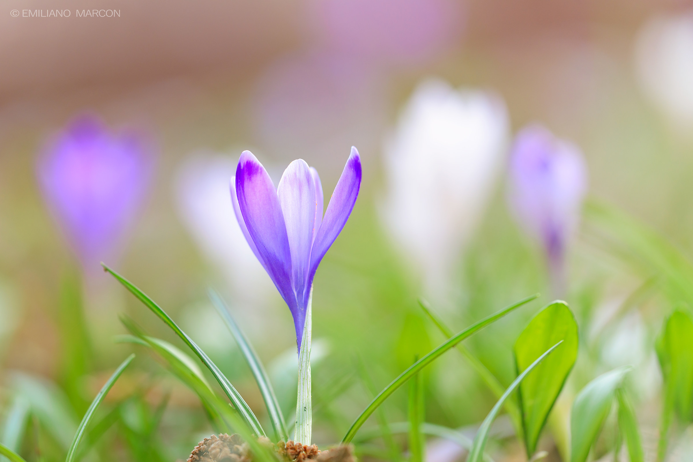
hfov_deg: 11.4
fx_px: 3465
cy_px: 231
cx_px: 346
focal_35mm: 180
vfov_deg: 7.6
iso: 250
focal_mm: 180
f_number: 4
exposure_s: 1/125
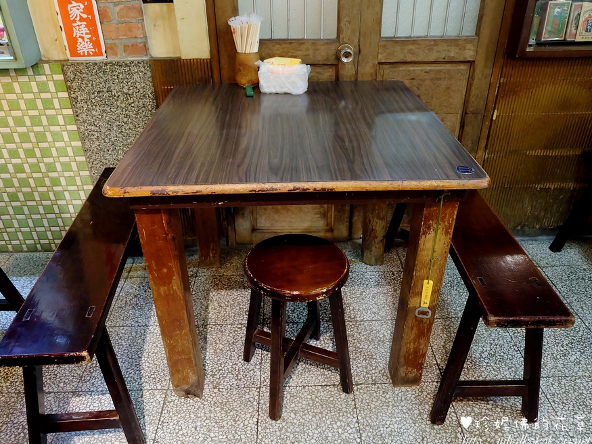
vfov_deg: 51.3
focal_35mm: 27
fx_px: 462
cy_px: 222
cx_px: 296
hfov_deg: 65.3
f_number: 3.5
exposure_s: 1/28
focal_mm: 16
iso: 3200
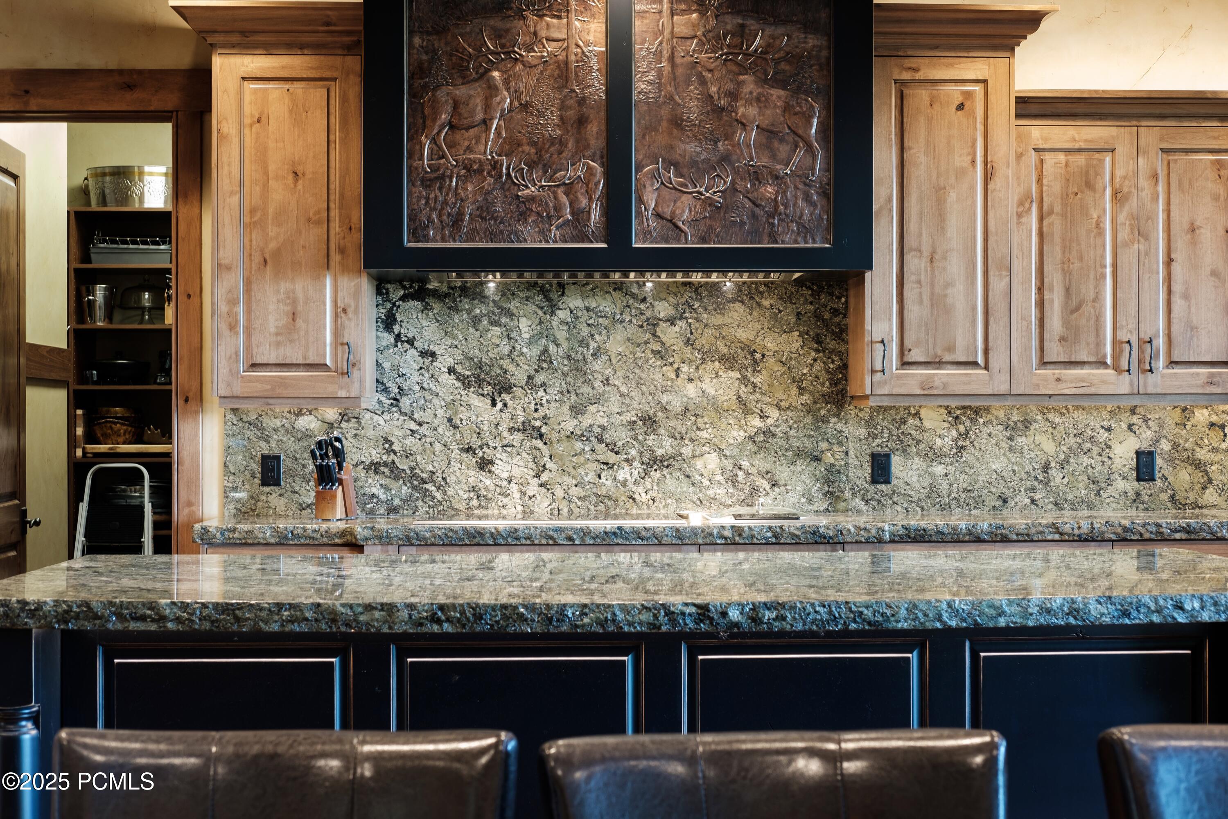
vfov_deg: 25.5
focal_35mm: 53
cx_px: 614
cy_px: 410
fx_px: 1808
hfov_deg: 37.5
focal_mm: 35
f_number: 5.6
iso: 200
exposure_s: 1
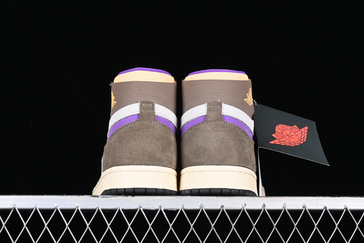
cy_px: 122
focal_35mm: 75
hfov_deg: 27.0
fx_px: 758
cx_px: 182
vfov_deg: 18.2
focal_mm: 50
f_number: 7.1
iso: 160
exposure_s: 1/60
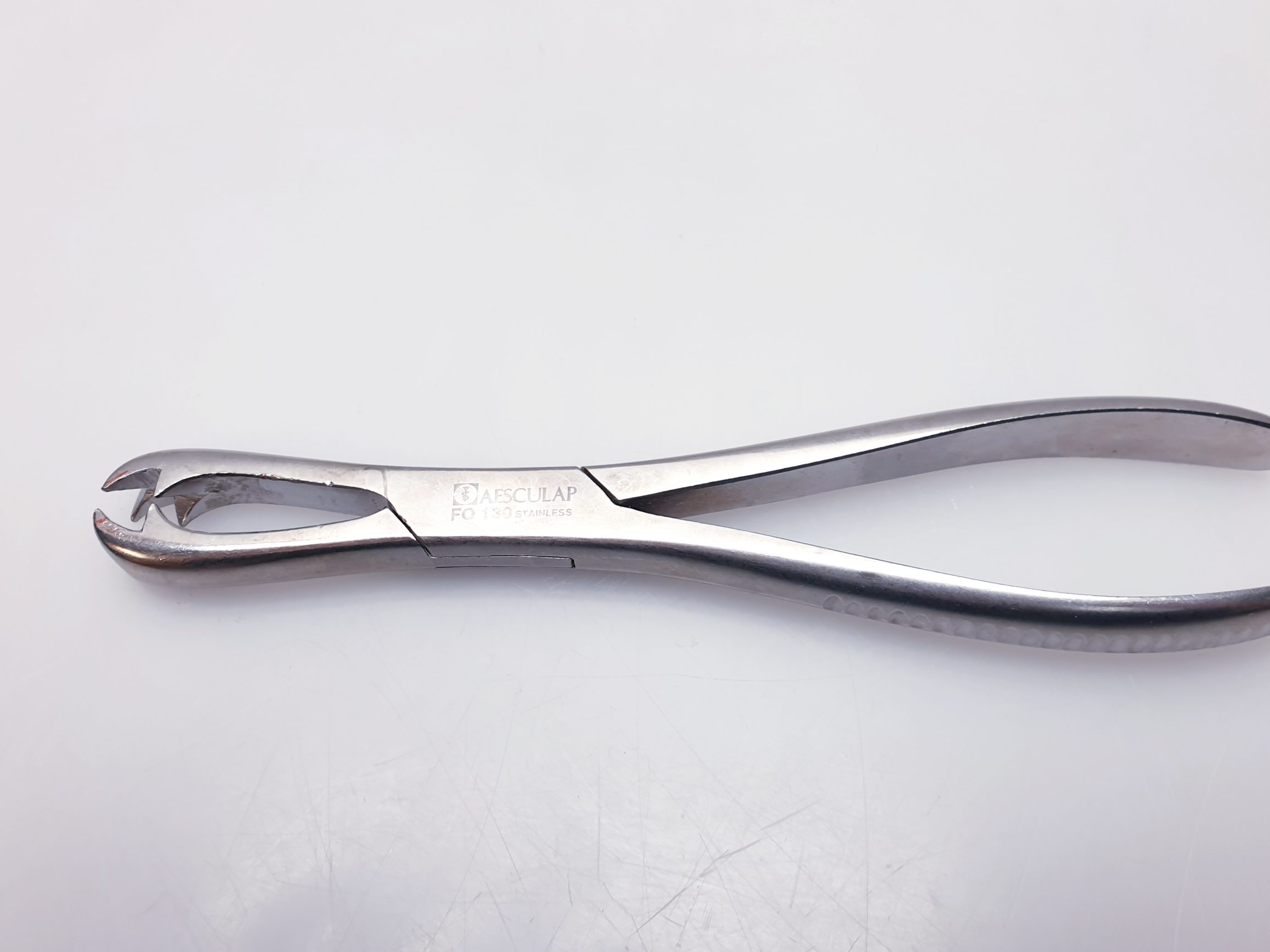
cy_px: 455
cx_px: 707
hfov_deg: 61.5
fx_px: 1064
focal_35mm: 29
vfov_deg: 48.2
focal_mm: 4.3
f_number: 2.4
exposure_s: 1/100
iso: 64
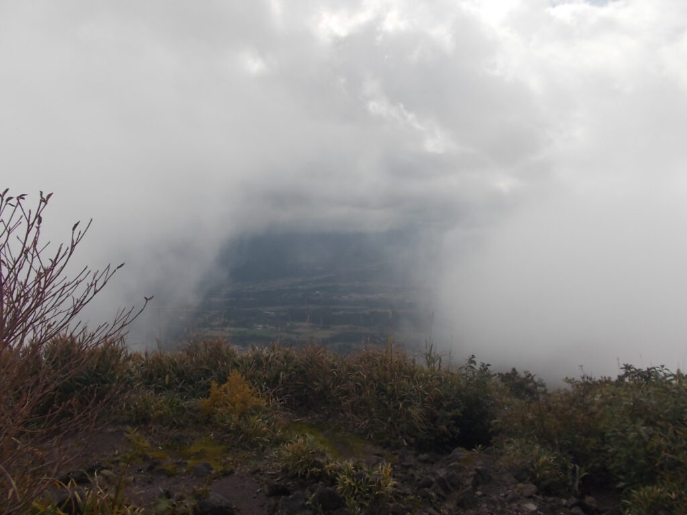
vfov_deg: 53.1
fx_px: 516
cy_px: 258
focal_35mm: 26
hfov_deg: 67.3
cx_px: 344
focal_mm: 4.6
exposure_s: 1/200
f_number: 8
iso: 80
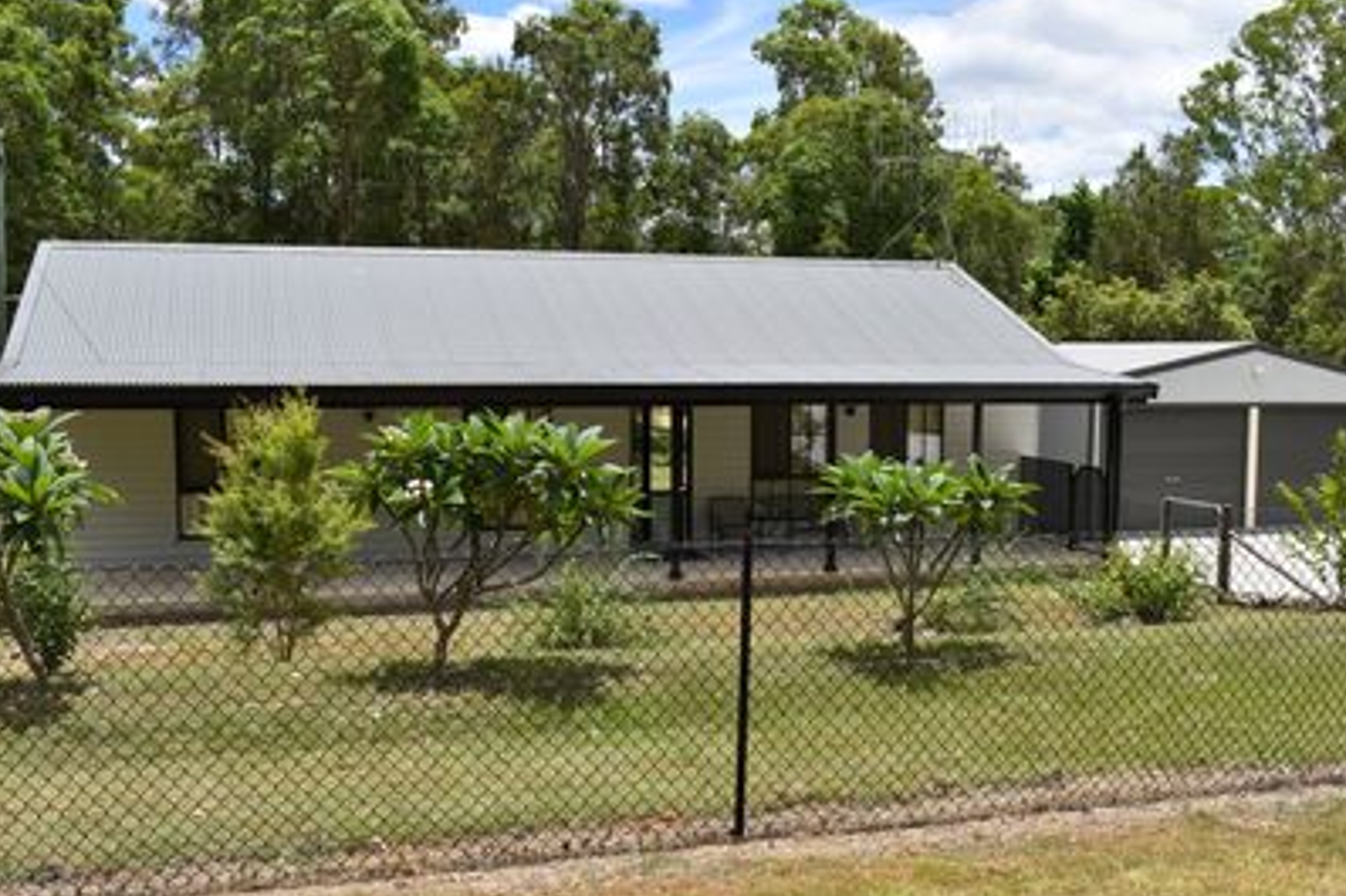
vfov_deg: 34.1
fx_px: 1457
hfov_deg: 49.5
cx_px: 734
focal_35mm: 39
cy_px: 519
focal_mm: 22
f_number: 9
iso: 100
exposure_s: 1/320
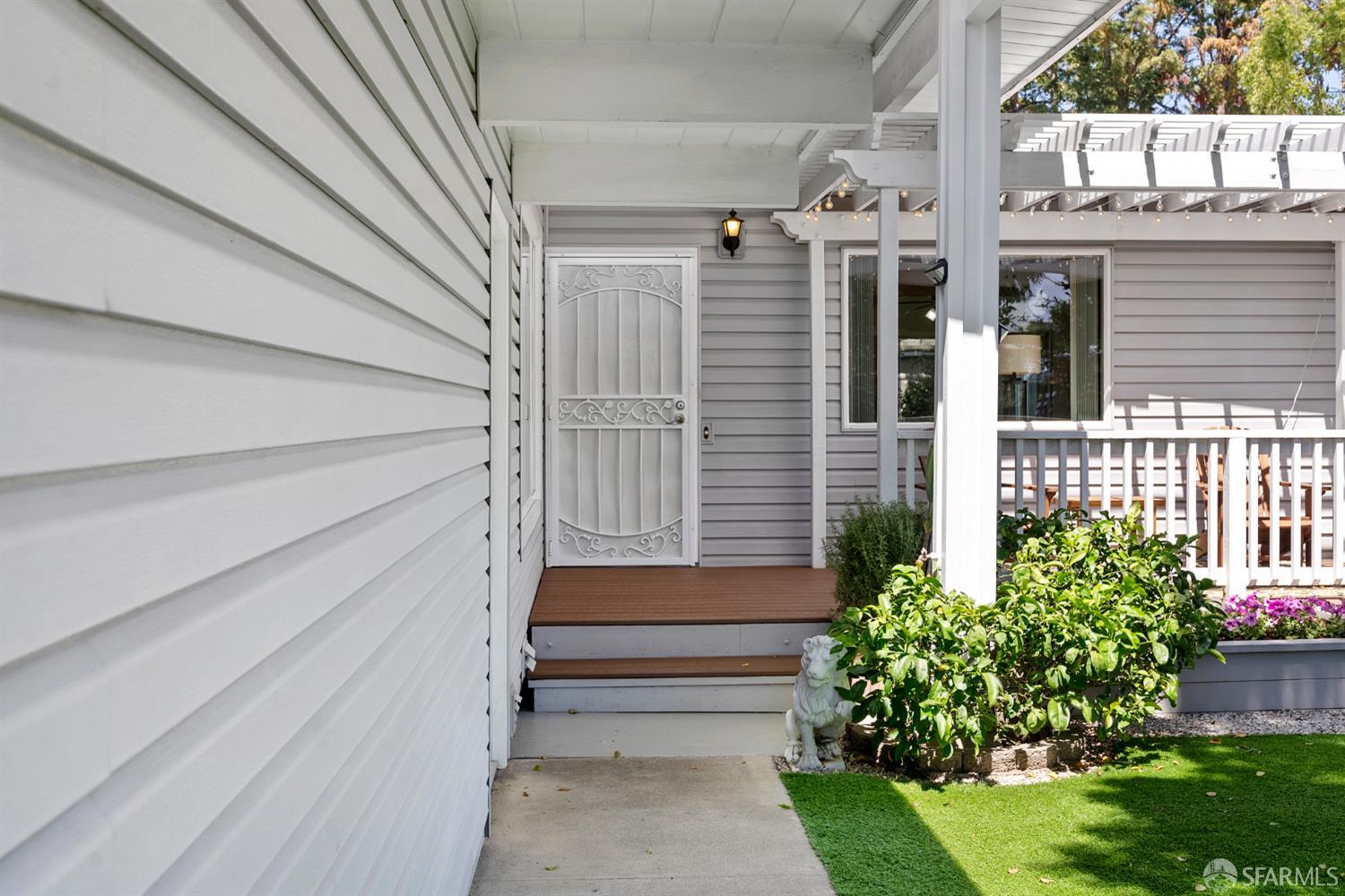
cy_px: 448
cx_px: 672
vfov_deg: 36.9
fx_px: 1345
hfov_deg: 53.1
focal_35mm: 36
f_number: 8
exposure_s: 1/60
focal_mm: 36
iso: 125
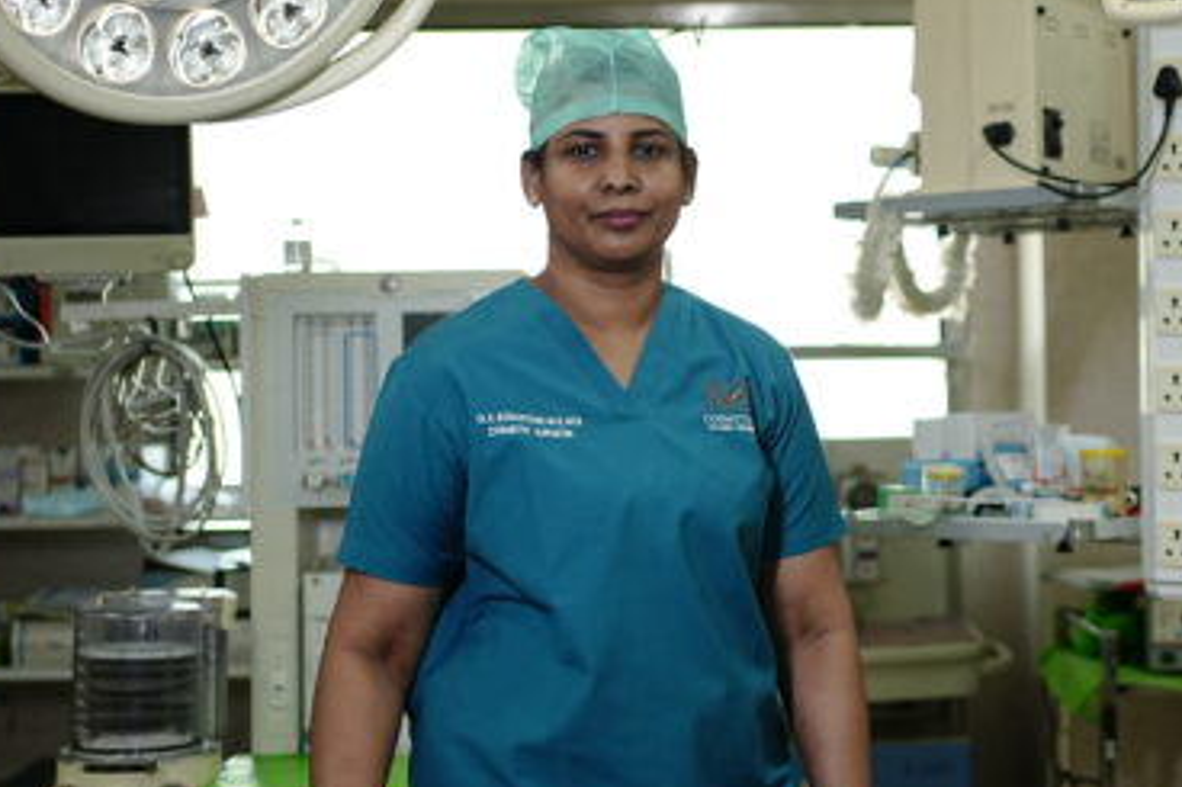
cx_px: 880
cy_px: 296
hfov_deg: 27.4
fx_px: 2396
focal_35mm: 73
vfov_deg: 18.6
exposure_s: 1/320
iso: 400
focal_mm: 35
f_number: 1.8
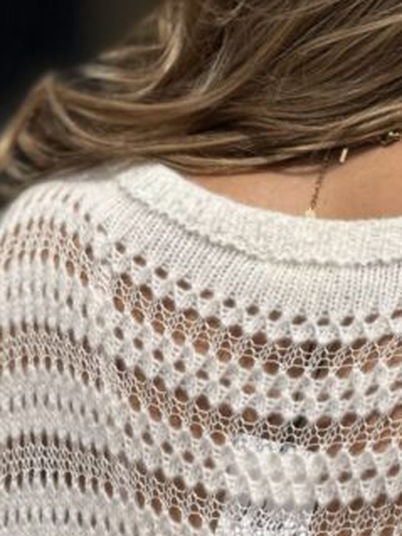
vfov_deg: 6.5
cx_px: 288
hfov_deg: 4.9
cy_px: 613
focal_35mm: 301
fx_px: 4664
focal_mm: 15.66
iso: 40
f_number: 2.8
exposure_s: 1/3195
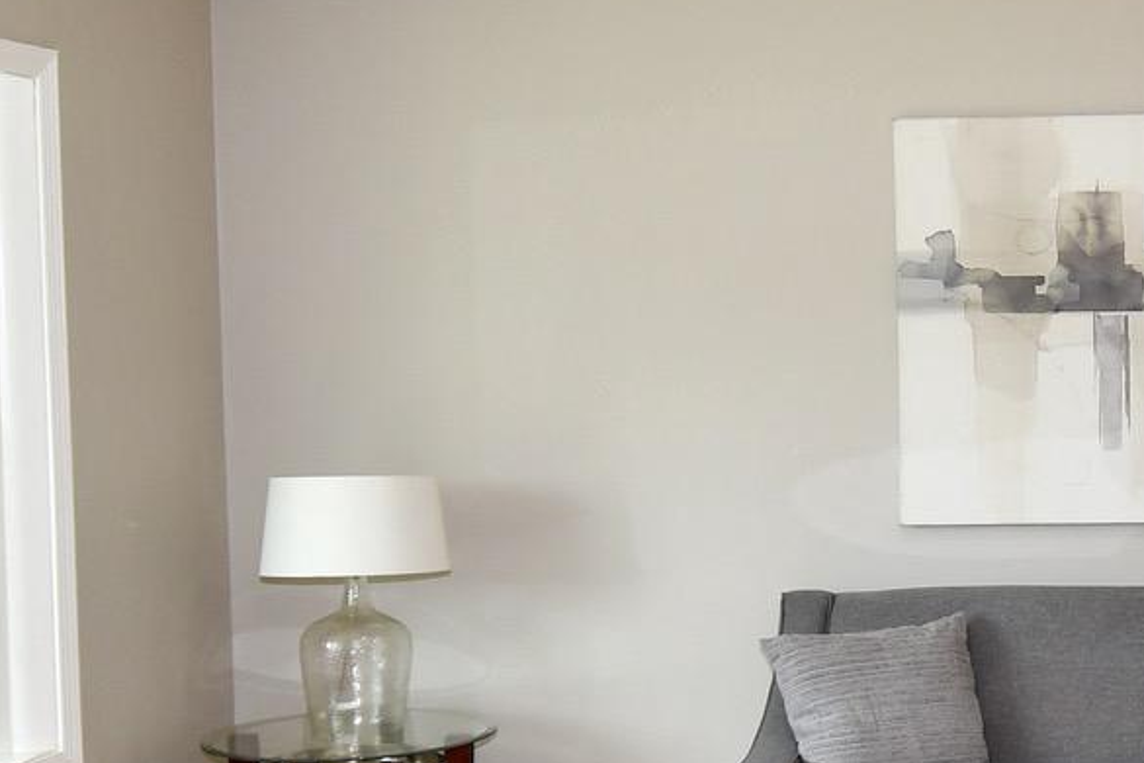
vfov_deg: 21.3
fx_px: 2002
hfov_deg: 30.7
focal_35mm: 63
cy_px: 621
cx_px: 986
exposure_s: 1/100
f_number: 5
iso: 200
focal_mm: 12
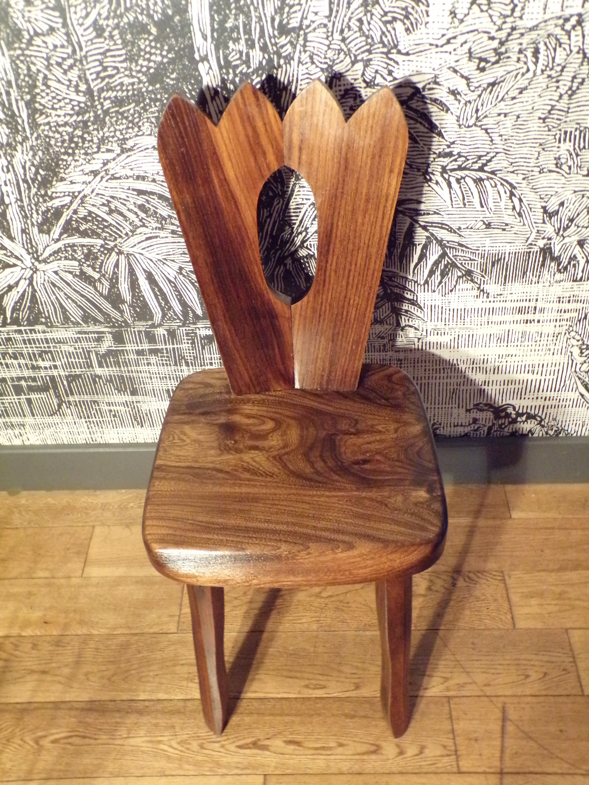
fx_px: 726
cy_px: 392
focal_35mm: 32
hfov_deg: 44.2
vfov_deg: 56.8
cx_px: 294
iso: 800
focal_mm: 5.8
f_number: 3.2
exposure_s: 1/8
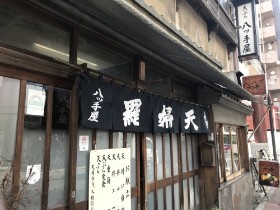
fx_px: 226
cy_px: 105
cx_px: 140
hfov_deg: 63.4
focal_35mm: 28
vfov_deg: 49.7
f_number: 1.8
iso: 20
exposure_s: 1/165
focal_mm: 3.99
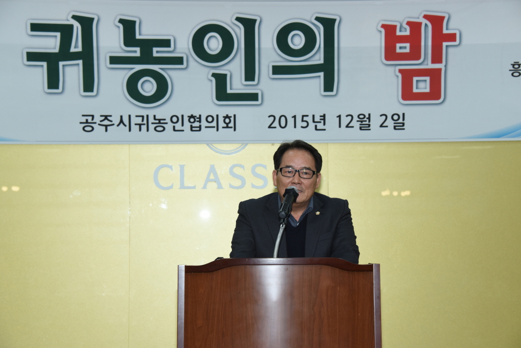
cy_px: 174
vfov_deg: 15.2
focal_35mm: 90
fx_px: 1302
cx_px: 260
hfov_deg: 22.6
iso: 640
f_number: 8
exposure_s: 1/80
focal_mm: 90
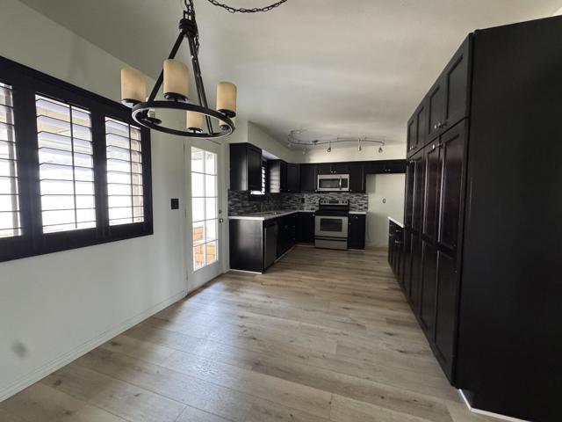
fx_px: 227
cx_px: 281
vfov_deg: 85.7
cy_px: 211
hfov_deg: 102.1
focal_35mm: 14
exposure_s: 1/60
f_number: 2.2
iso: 1000
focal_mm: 2.22
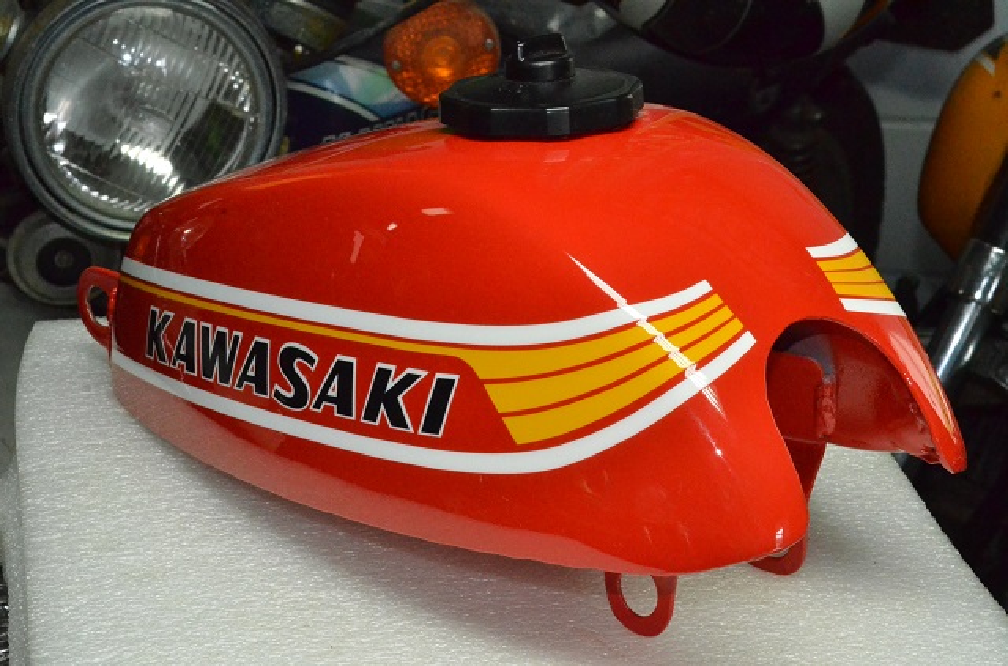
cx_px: 504
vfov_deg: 18.1
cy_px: 333
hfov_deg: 27.1
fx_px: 2094
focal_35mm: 75
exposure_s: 1/250
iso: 6400
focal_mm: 50
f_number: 14
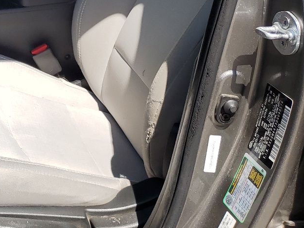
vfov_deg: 20.7
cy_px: -33
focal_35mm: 67
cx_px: -84
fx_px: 589
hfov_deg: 25.3
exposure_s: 1/1667
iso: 50
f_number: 1.5
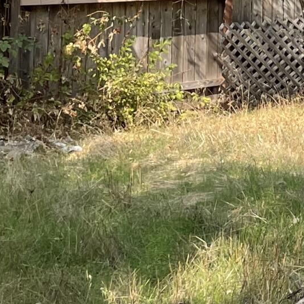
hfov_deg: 12.5
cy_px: -26
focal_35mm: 129
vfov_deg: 13.3
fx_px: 1282
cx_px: 531
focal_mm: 4.2
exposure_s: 1/1435
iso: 32
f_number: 1.6
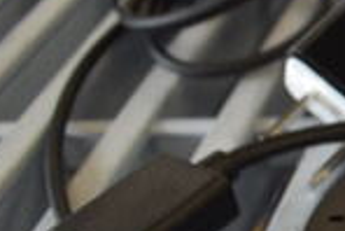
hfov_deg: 14.9
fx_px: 1065
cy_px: 180
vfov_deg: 12.3
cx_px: 695
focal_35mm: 111
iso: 720
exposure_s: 1/60
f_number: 5.6
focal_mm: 18
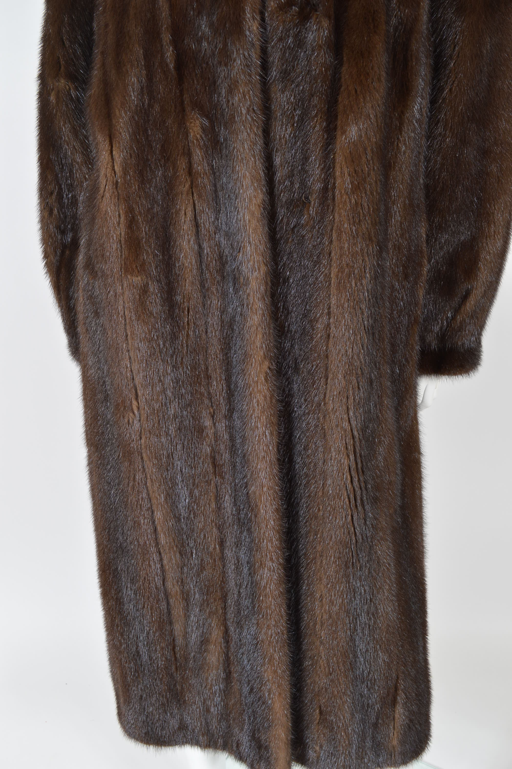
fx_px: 833
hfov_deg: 34.1
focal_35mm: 39
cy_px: 384
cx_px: 256
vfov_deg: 49.6
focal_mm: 26
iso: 200
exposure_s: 1/80
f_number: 6.3
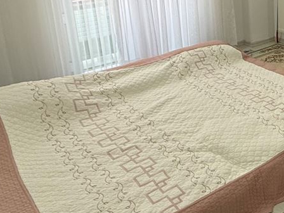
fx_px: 369
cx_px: 326
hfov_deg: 35.0
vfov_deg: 30.9
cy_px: 25
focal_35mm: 45
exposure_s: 1/99
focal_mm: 2.22
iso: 200
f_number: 2.2
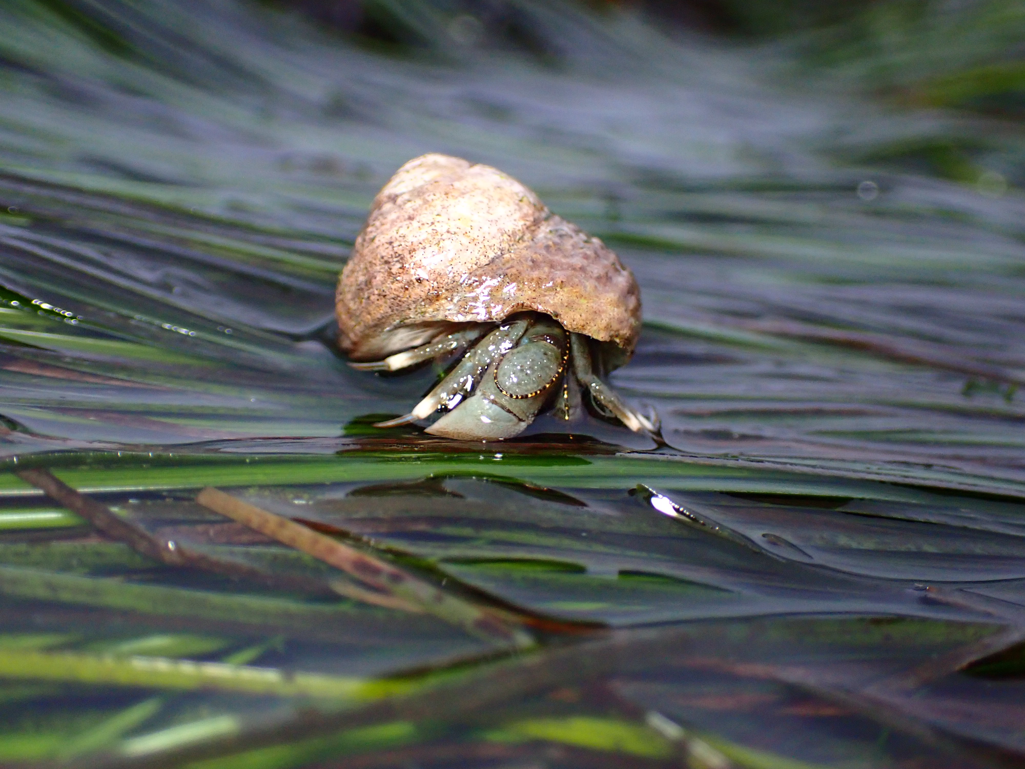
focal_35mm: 44
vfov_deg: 32.9
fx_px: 1303
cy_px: 384
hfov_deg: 42.9
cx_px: 512
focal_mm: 7.84
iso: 640
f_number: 9
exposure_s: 1/40
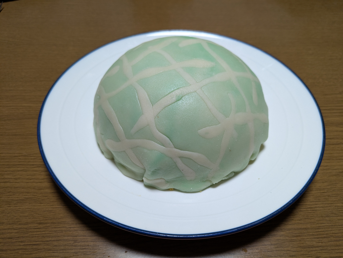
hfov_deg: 69.4
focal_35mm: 25
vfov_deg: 54.9
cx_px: 172
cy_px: 129
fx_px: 248
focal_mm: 5.43
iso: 147
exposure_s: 1/33.3
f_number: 1.89
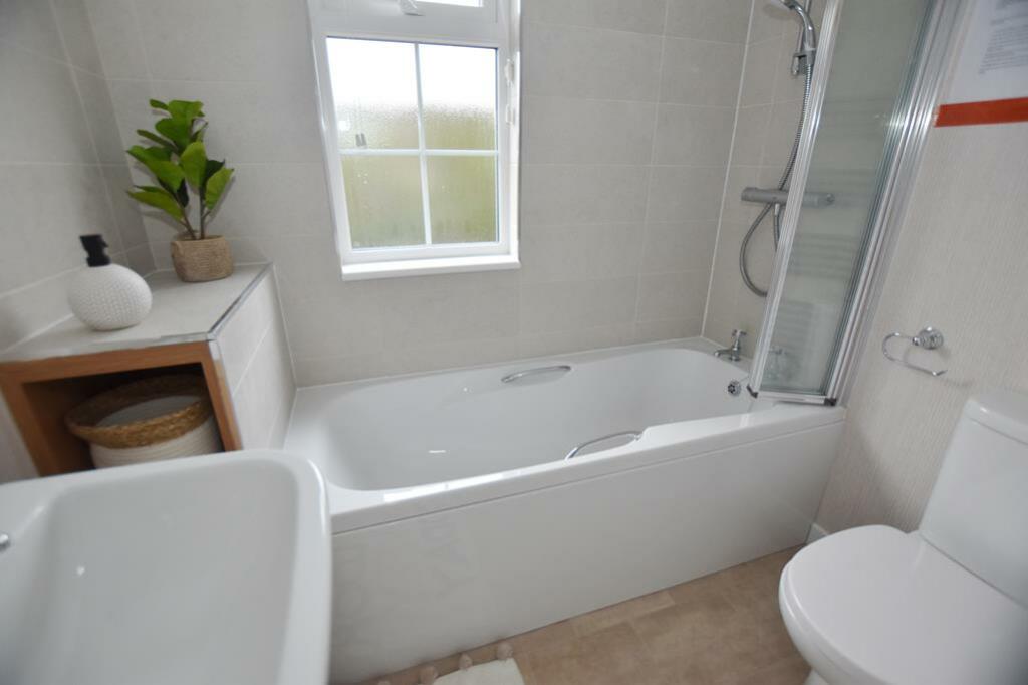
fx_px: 428
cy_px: 342
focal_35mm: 15
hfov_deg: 100.4
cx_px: 514
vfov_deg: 77.3
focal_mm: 10
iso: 640
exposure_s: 1/250
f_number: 3.5
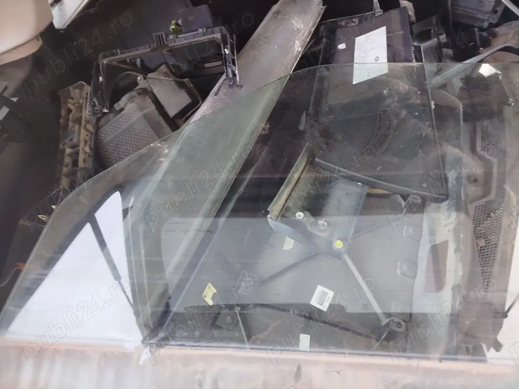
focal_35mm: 24
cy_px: 194
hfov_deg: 71.6
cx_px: 260
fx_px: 360
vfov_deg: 56.8
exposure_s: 1/33
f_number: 1.7
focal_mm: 5.31
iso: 160
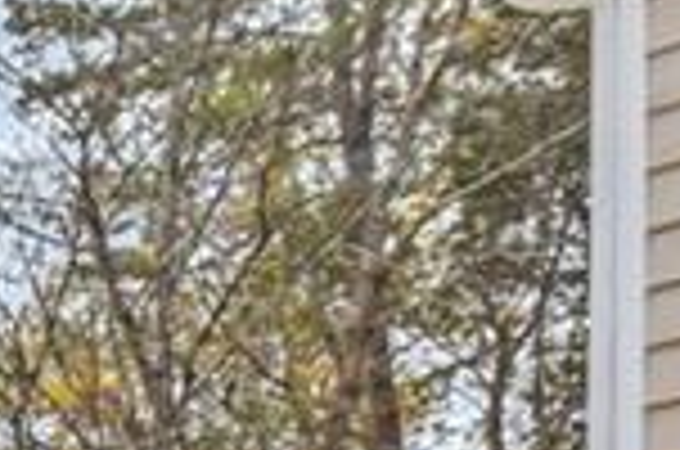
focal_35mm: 102
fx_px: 1923
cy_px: 907
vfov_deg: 11.9
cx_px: -1536
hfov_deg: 10.4
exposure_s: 1/250
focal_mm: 15
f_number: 8
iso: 200
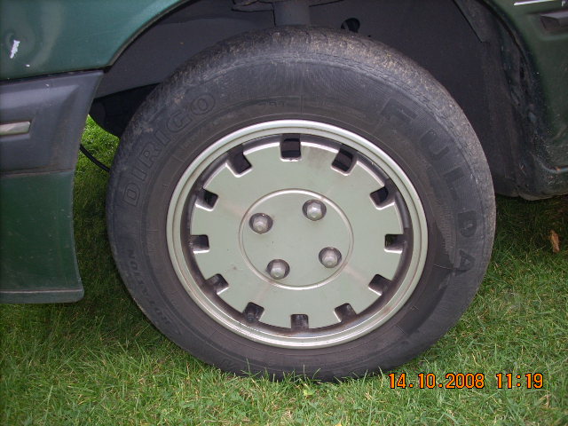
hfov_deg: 50.1
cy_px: 213
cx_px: 284
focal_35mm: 37
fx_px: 607
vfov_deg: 38.7
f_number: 2.8
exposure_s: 1/30
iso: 64
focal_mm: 6.2
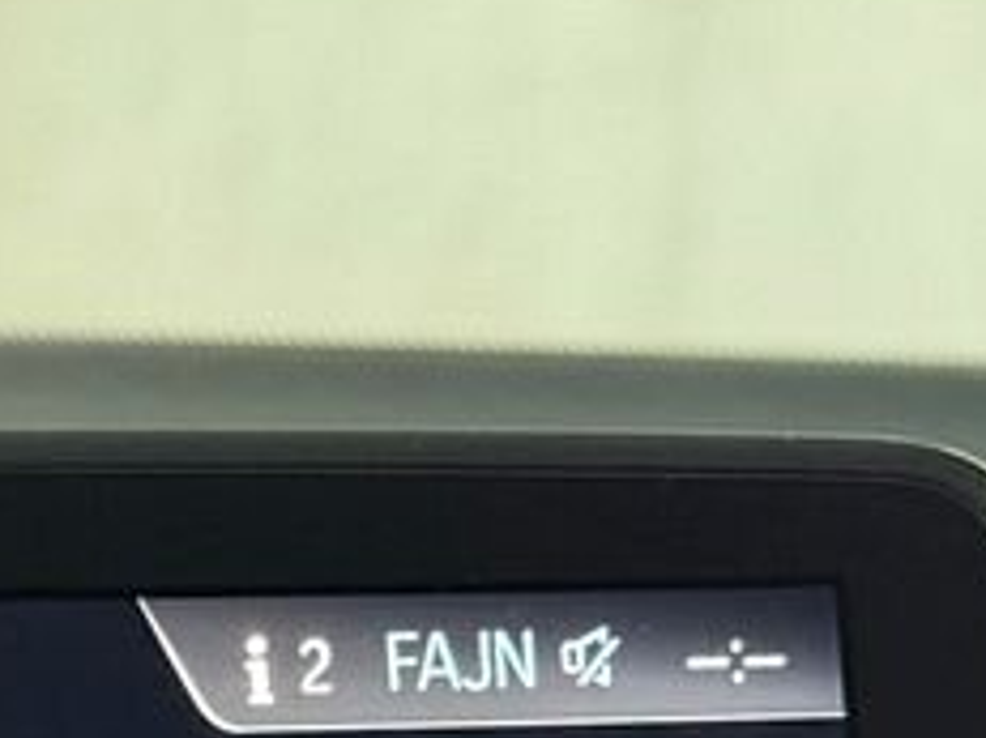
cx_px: -598
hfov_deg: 9.0
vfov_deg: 6.8
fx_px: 6064
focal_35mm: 213
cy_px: 1369
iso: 400
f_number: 1.78
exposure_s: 1/33
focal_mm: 6.76
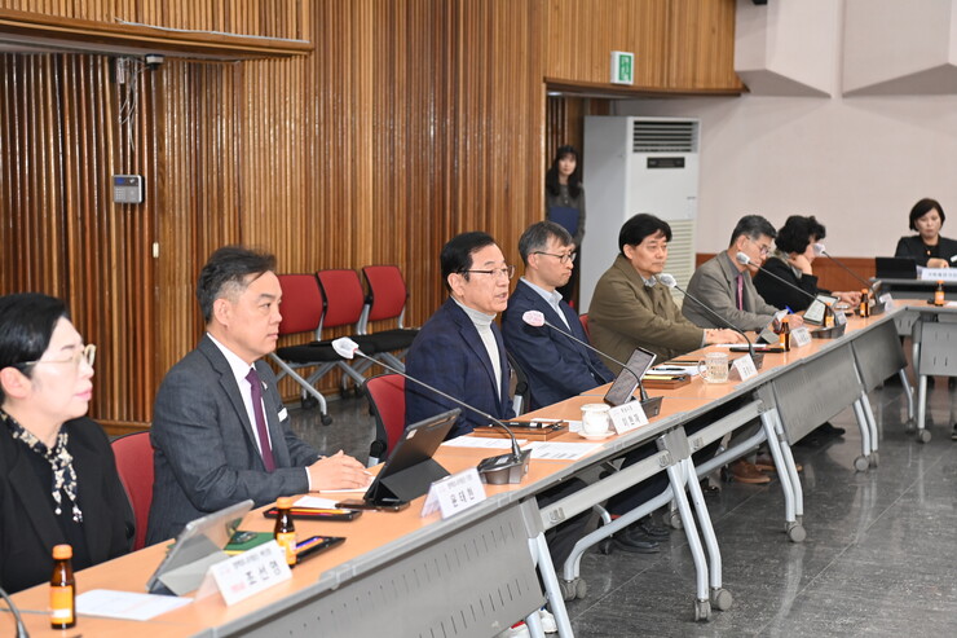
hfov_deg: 28.8
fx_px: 1860
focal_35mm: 70
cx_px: 478
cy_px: 319
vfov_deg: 19.4
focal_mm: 70
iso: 800
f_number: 3.5
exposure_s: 1/60
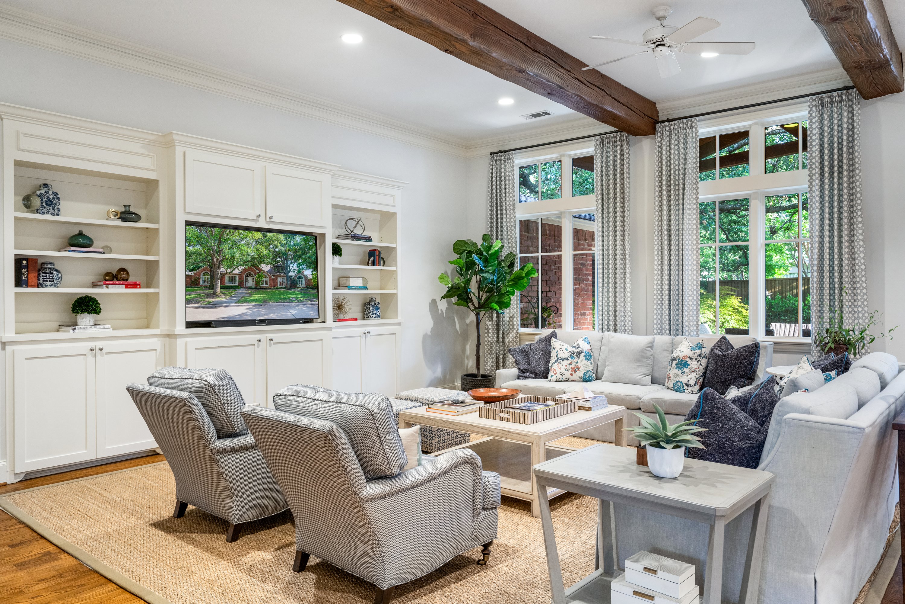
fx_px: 628
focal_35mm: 25
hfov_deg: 71.5
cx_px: 452
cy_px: 302
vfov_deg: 51.3
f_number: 5.6
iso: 800
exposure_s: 1/8
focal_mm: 25
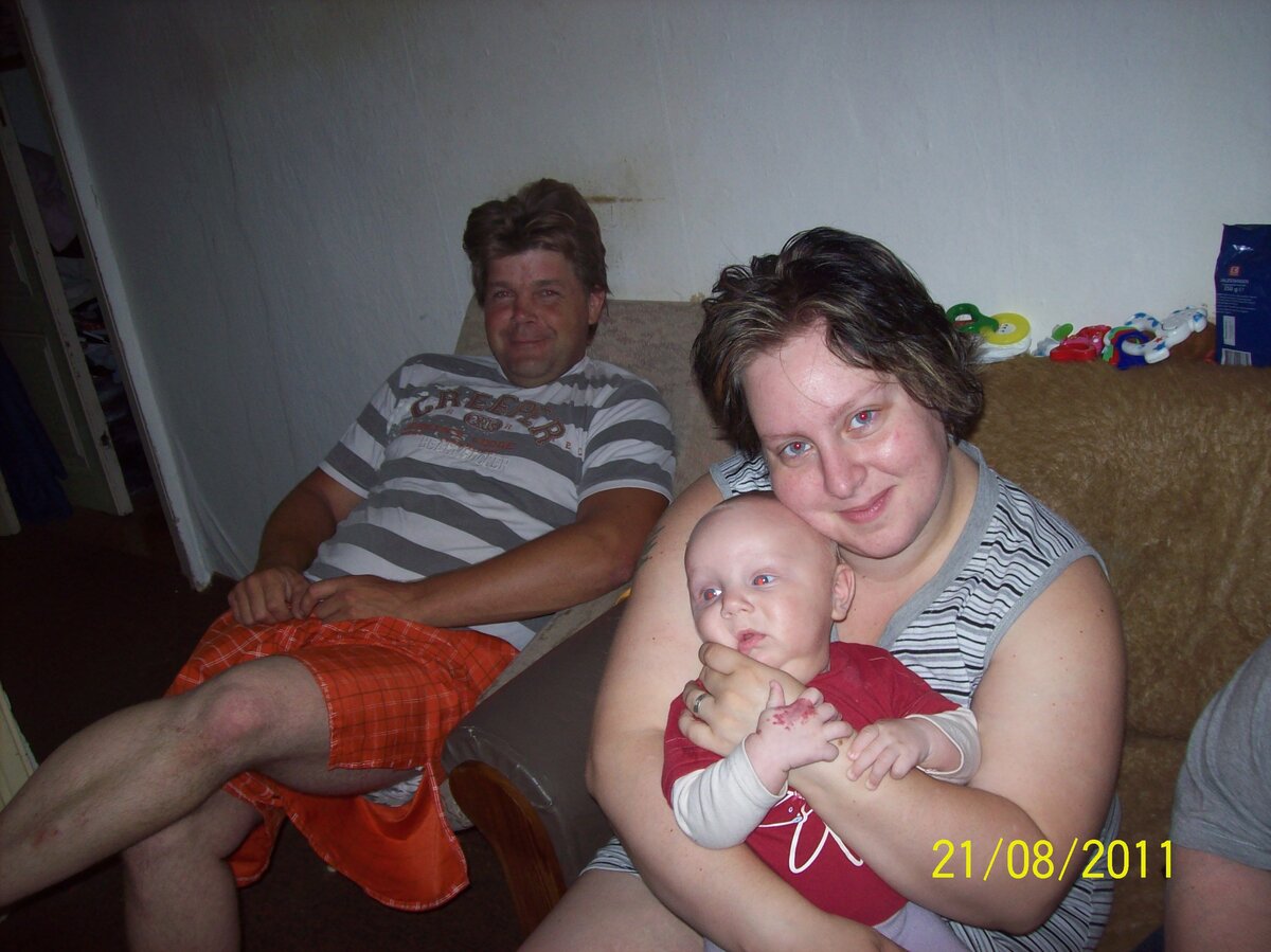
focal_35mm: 36
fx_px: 1321
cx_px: 636
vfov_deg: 39.6
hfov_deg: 51.4
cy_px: 476
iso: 80
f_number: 2.7
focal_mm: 6
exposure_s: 1/64
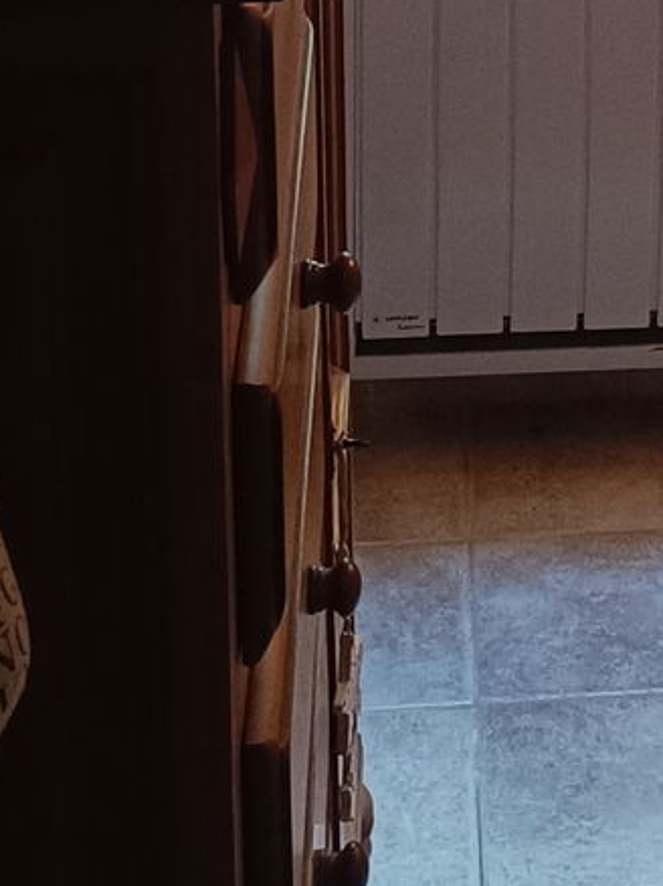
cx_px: 924
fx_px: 2991
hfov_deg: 12.2
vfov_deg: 15.7
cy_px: -395
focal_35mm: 117
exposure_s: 1/33.3
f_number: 1.88
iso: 551
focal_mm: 5.59
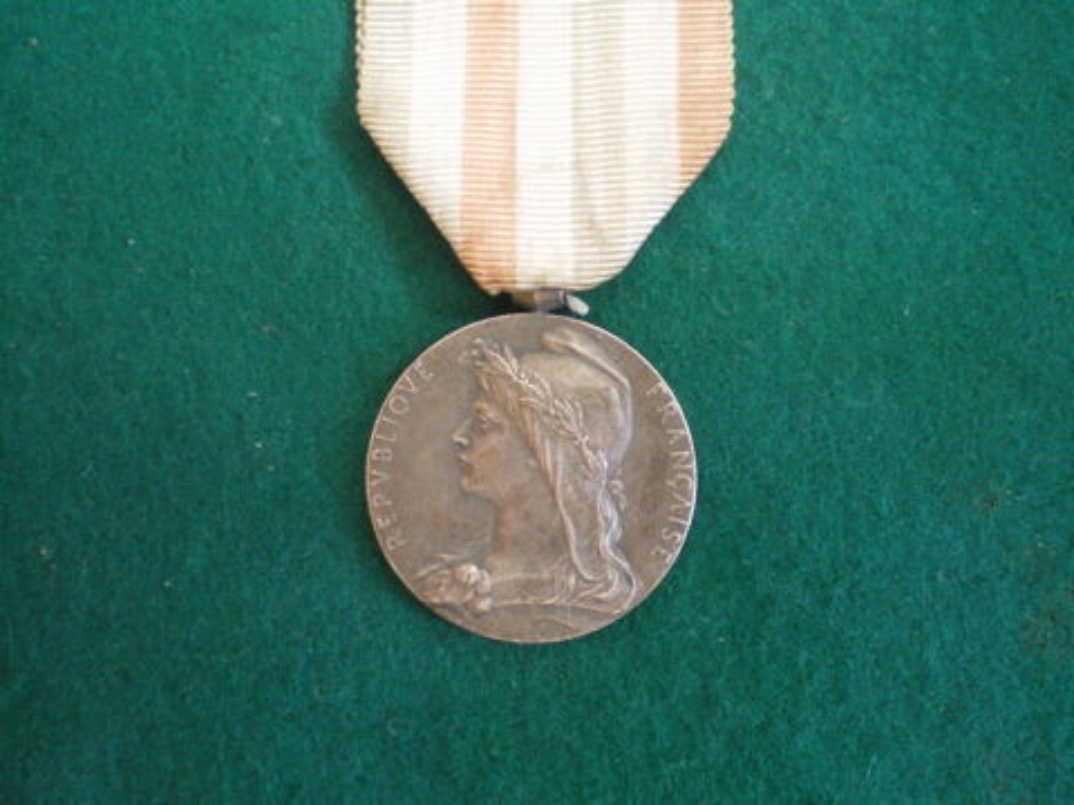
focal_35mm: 38
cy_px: 402
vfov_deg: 37.7
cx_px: 537
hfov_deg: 49.0
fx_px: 1179
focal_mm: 6.3
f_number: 3.1
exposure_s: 1/20
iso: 400
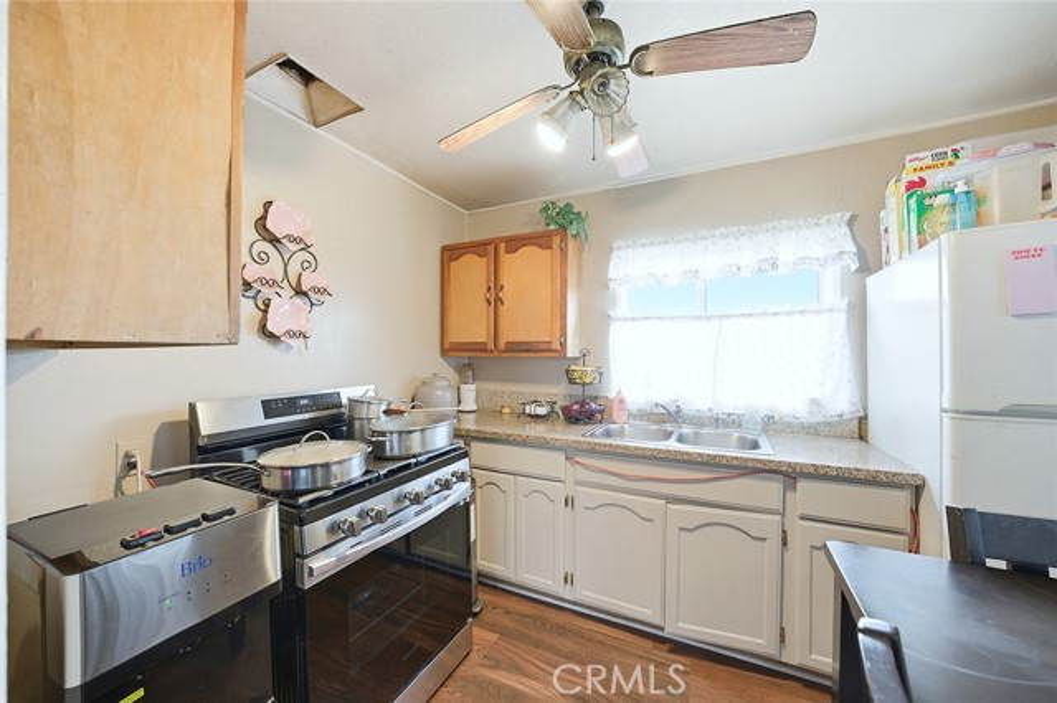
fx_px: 352
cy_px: 352
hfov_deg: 112.6
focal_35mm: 12
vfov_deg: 89.9
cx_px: 528
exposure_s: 1/320
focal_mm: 12
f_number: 4.5
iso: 1600
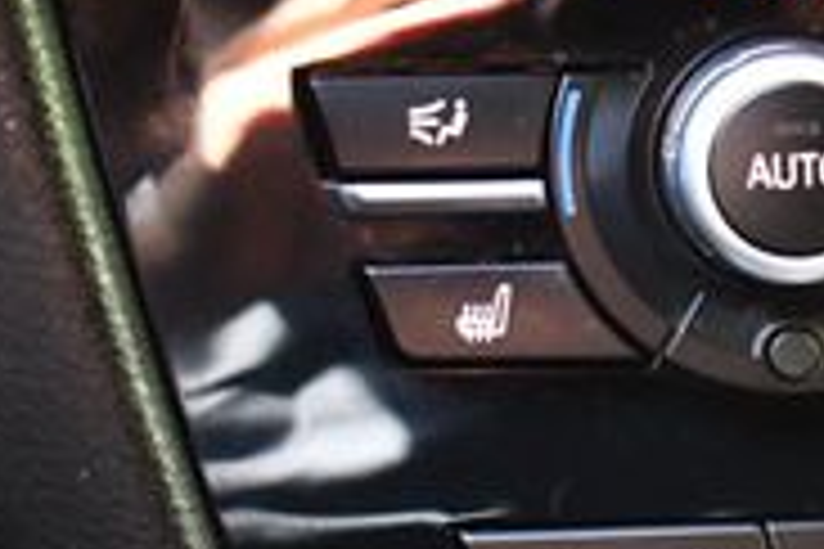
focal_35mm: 147
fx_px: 3364
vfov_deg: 9.3
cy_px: 320
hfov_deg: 12.9
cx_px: 1409
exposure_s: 1/80
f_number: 4.2
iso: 3200
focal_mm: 28
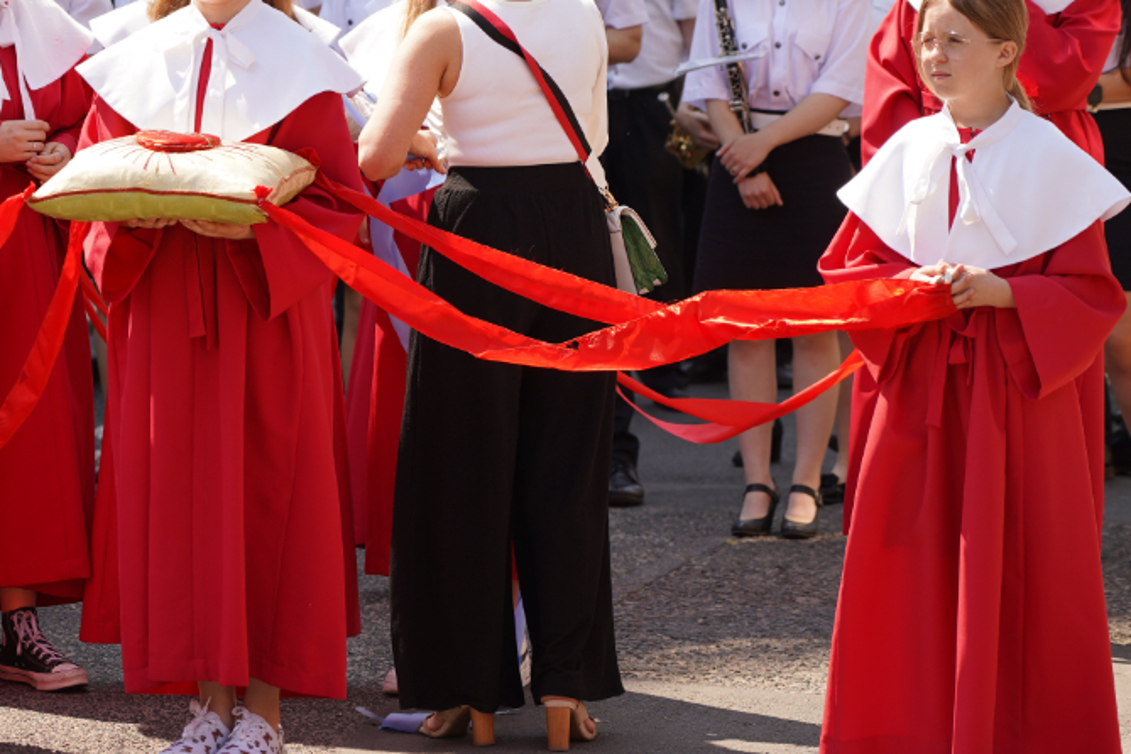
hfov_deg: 10.1
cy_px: 278
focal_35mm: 204
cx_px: 392
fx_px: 6408
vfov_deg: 6.7
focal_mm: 105
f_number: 4
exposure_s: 1/400
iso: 100
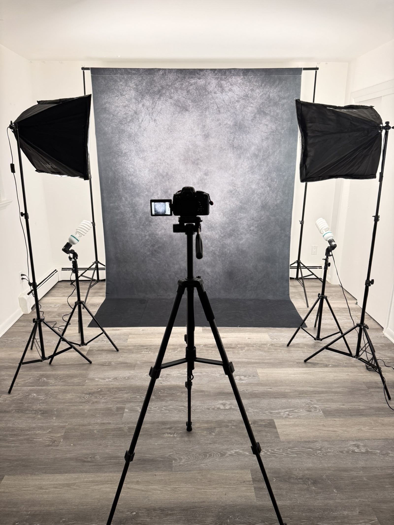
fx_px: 364
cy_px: 262
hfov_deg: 56.8
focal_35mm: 24
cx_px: 197
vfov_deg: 71.6
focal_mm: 6.76
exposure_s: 1/60
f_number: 1.78
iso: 200
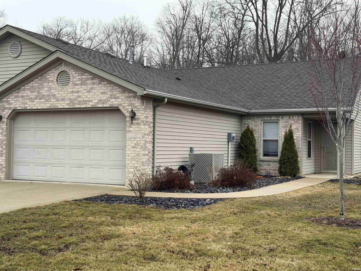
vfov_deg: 30.3
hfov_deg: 39.7
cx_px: 180
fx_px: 501
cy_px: 136
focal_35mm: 48
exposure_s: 1/906
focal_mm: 6.76
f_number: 1.78
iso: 80
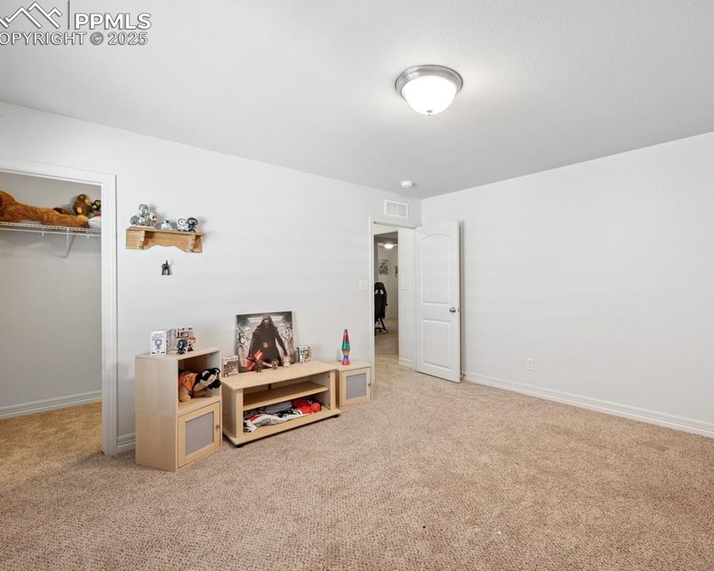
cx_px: 413
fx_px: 359
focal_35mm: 17
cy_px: 286
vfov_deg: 77.0
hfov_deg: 88.9
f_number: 11
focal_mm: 15
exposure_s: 1.6
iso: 100
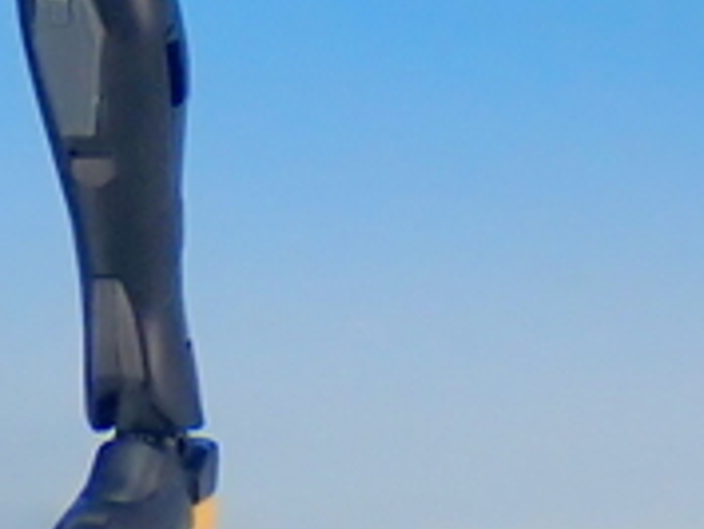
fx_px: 5882
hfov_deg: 6.5
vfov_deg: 4.9
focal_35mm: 289
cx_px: -994
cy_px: -923
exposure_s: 1/30
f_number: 3.2
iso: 100
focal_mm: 9.01
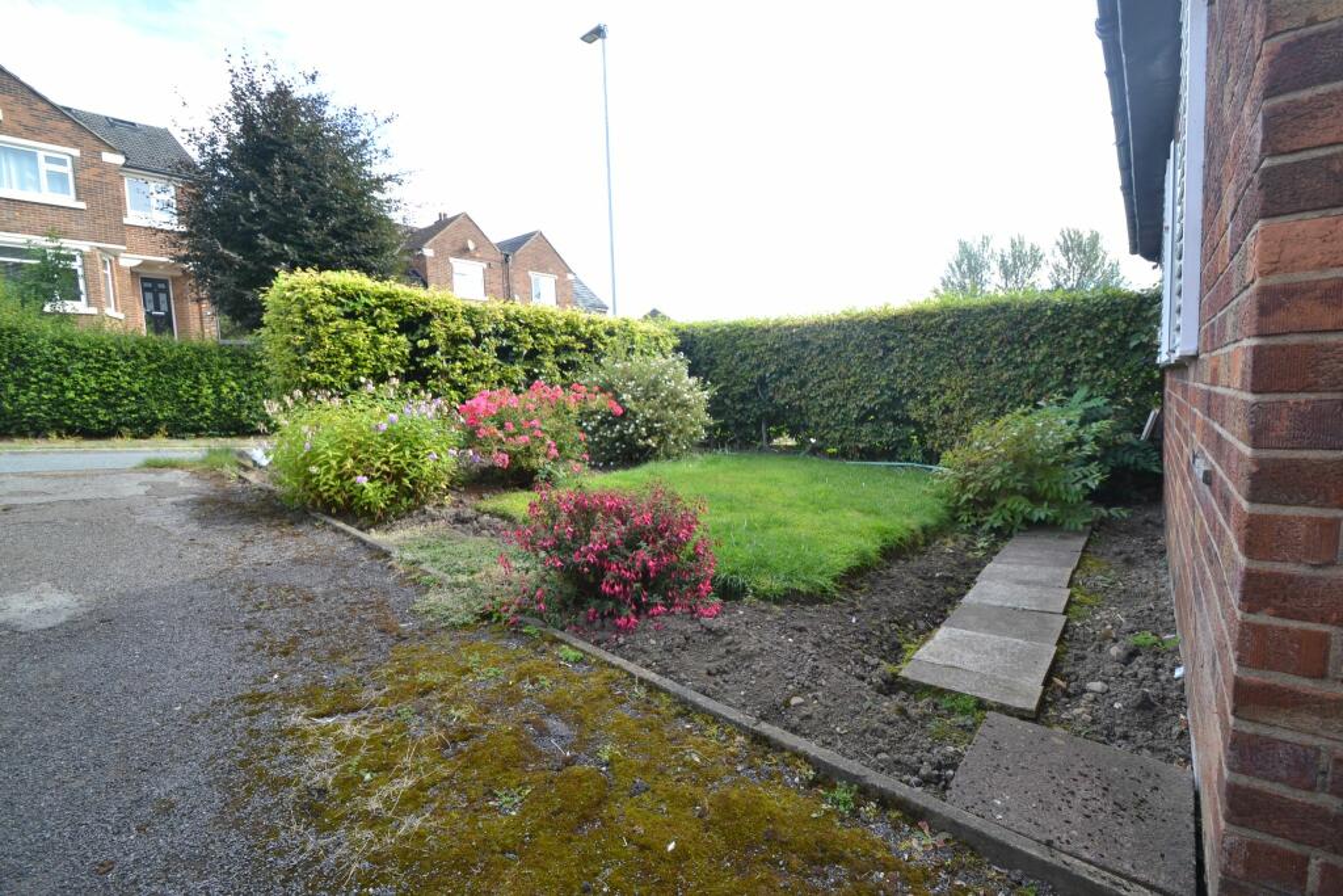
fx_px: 560
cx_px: 672
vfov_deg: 77.3
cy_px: 448
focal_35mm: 15
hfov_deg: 100.4
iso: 220
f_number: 5.6
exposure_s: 1/125
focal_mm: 10
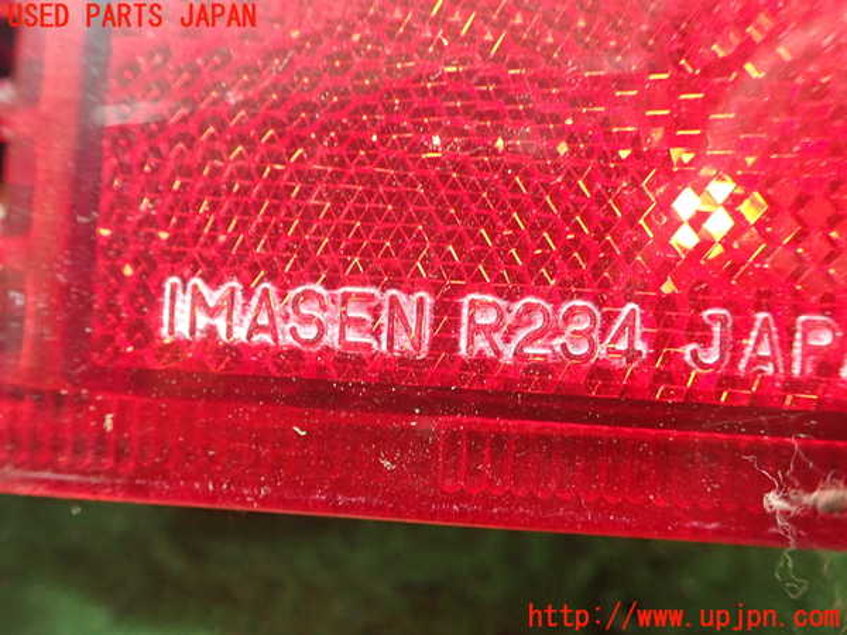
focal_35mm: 30
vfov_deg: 46.8
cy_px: 318
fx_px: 734
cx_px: 424
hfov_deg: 60.0
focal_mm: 5.5
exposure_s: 1/50
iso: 800
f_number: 2.3
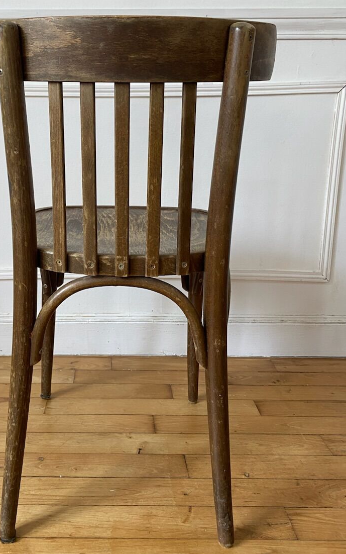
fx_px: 483
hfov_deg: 39.0
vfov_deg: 59.6
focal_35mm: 32
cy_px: 255
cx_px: 116
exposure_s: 1/60
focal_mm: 4.25
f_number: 1.8
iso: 160
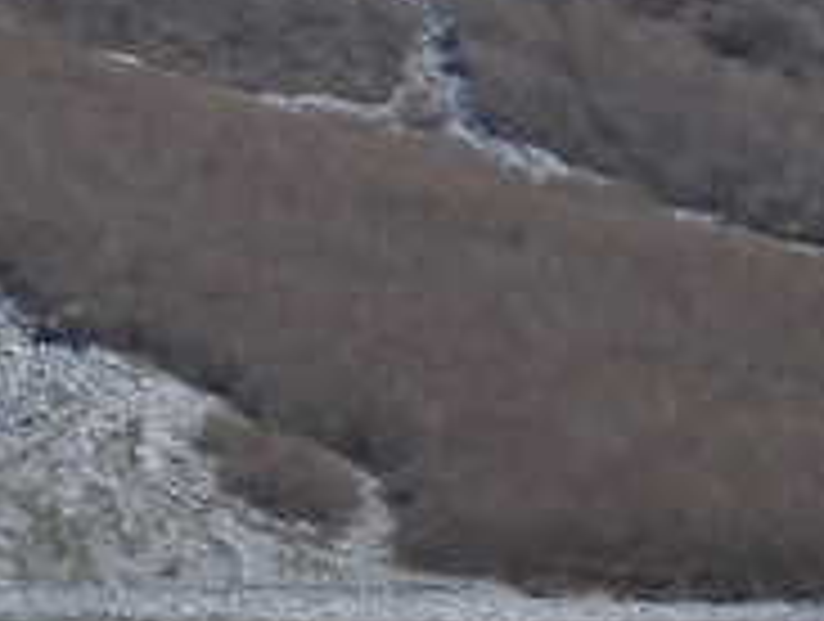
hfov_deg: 5.5
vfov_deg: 4.2
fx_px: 8324
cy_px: -680
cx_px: -874
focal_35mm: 349
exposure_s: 1/1600
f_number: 3.5
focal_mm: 8.9
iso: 100
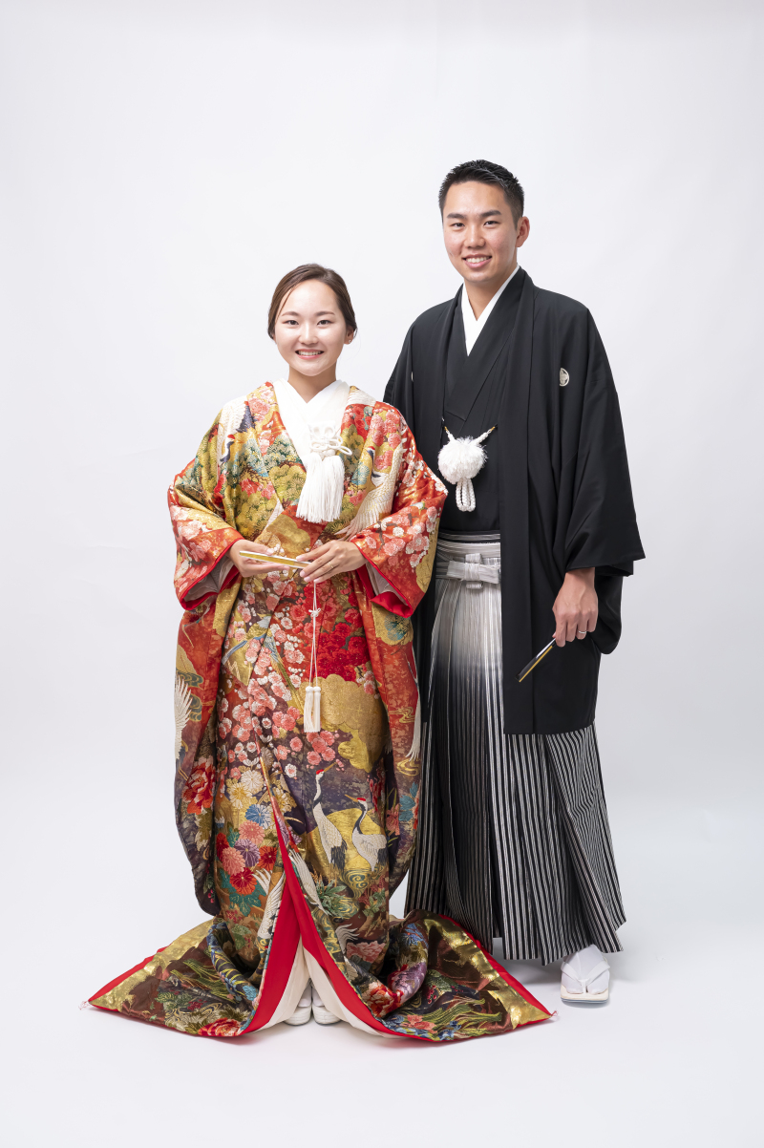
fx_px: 1370
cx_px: 382
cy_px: 574
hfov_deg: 31.2
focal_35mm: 43
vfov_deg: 45.5
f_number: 5.6
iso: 800
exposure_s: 1/125
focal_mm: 43
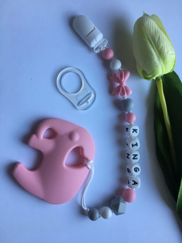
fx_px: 203
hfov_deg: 48.2
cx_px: 91
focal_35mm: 29
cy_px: 122
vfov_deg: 61.7
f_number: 2.2
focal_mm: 4.15
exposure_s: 1/33
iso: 32
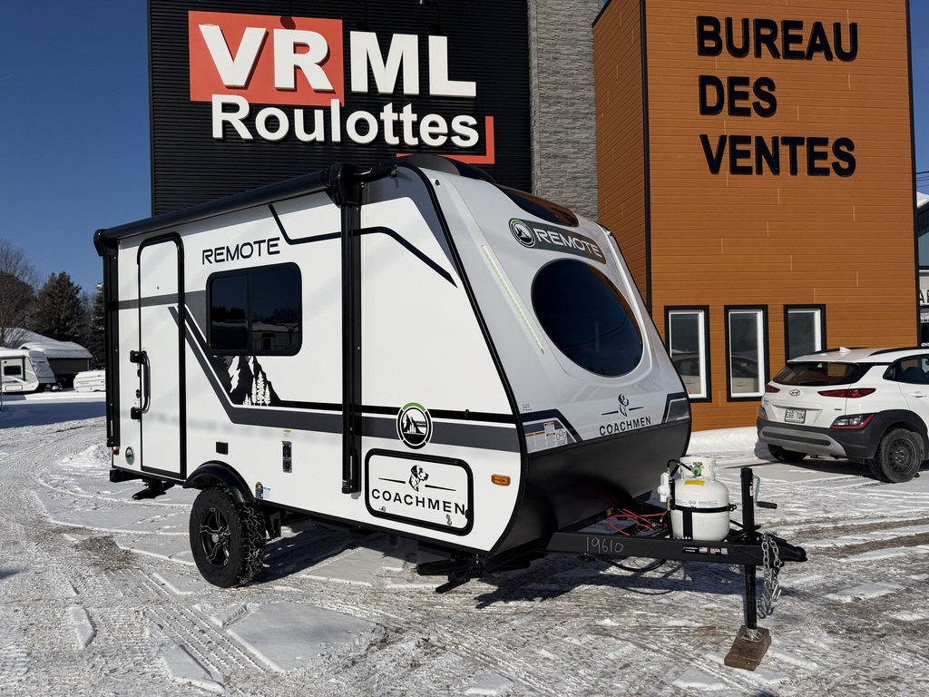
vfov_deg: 56.8
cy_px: 348
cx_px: 464
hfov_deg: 71.6
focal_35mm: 24
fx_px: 644
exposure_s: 1/22727
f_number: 1.78
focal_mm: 6.76
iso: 80
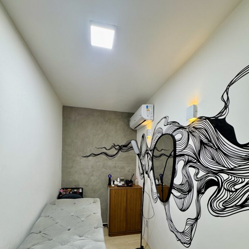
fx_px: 138
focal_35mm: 17
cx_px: 125
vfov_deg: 81.9
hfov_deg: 84.0
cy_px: 160
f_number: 2.2
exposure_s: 1/60
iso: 200
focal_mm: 2.22
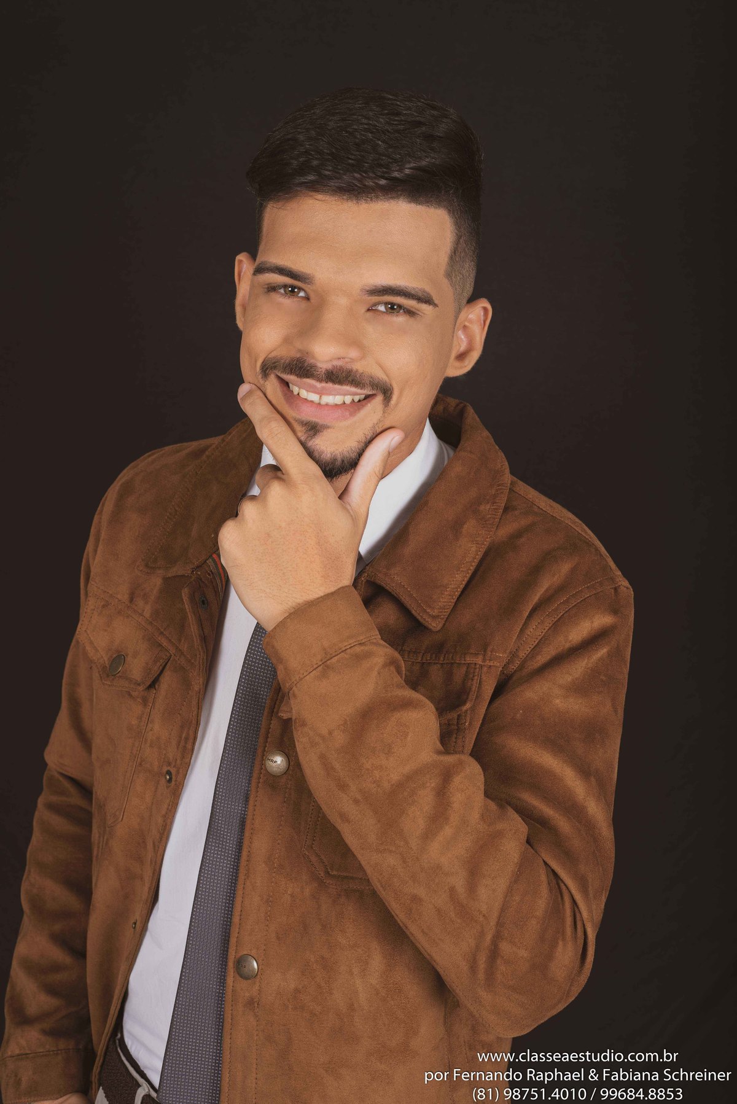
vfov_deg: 39.6
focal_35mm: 50
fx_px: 1534
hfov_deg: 27.0
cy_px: 552
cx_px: 368
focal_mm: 50
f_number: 8
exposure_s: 1/200
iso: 50
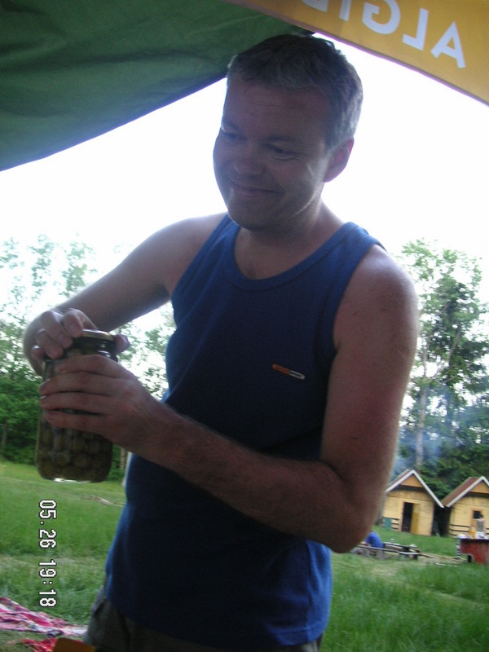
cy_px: 326
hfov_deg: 38.7
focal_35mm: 37
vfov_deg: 50.1
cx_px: 244
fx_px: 697
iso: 80
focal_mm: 6.1
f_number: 2.8
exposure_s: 1/45
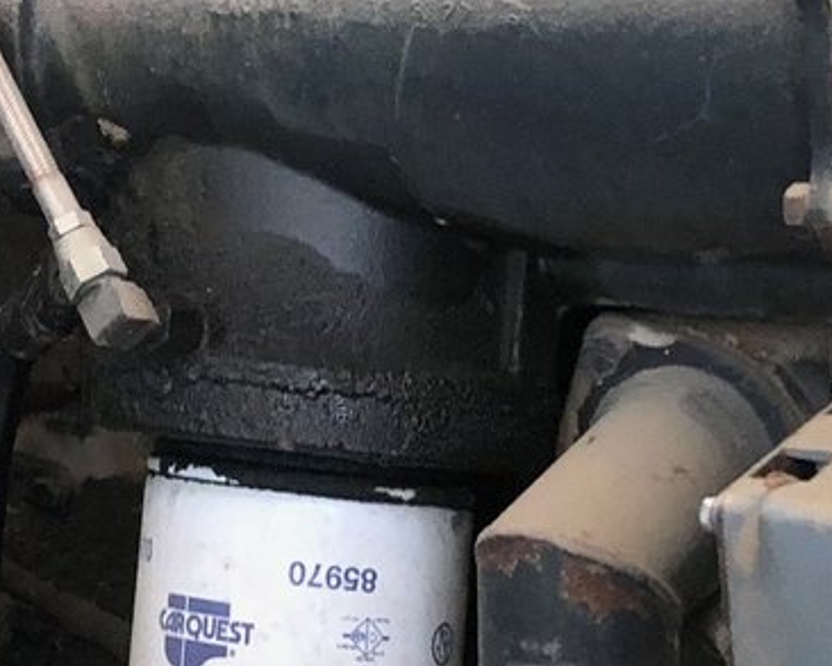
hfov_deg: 16.7
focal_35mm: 113
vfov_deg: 13.4
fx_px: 2783
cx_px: 51
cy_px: -78
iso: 100
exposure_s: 1/6
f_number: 1.8
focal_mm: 3.99
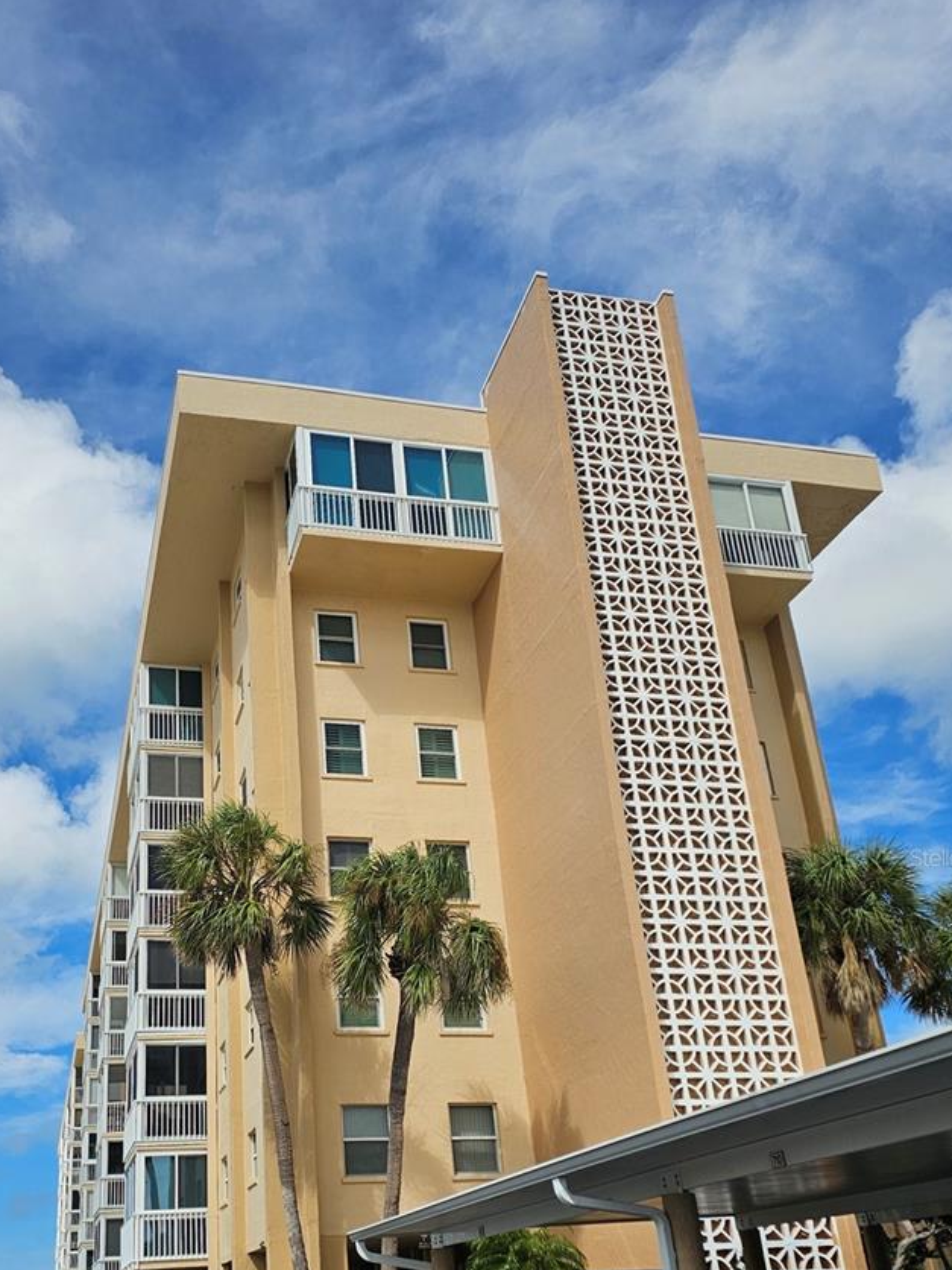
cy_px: 857
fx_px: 1210
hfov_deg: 42.5
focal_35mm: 33
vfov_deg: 54.1
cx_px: 334
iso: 12
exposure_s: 1/1563
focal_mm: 6.3
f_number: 1.7
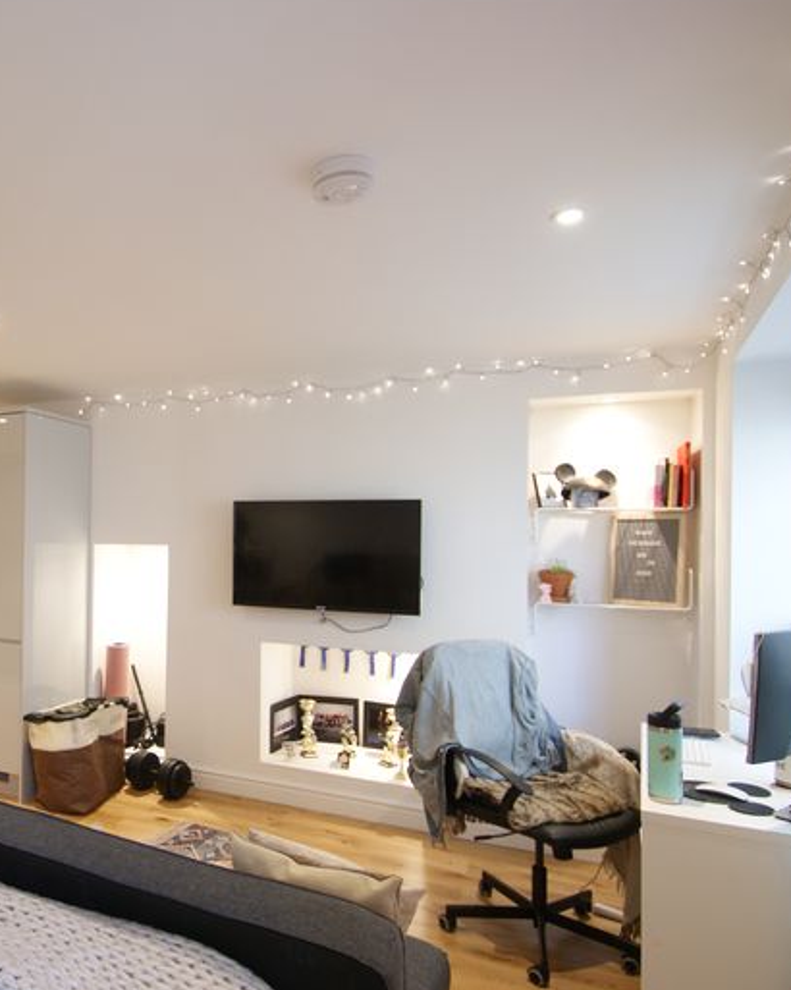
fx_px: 644
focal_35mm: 22
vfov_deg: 75.1
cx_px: 233
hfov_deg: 60.8
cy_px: 488
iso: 320
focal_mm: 10
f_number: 3.5
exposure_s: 1/30
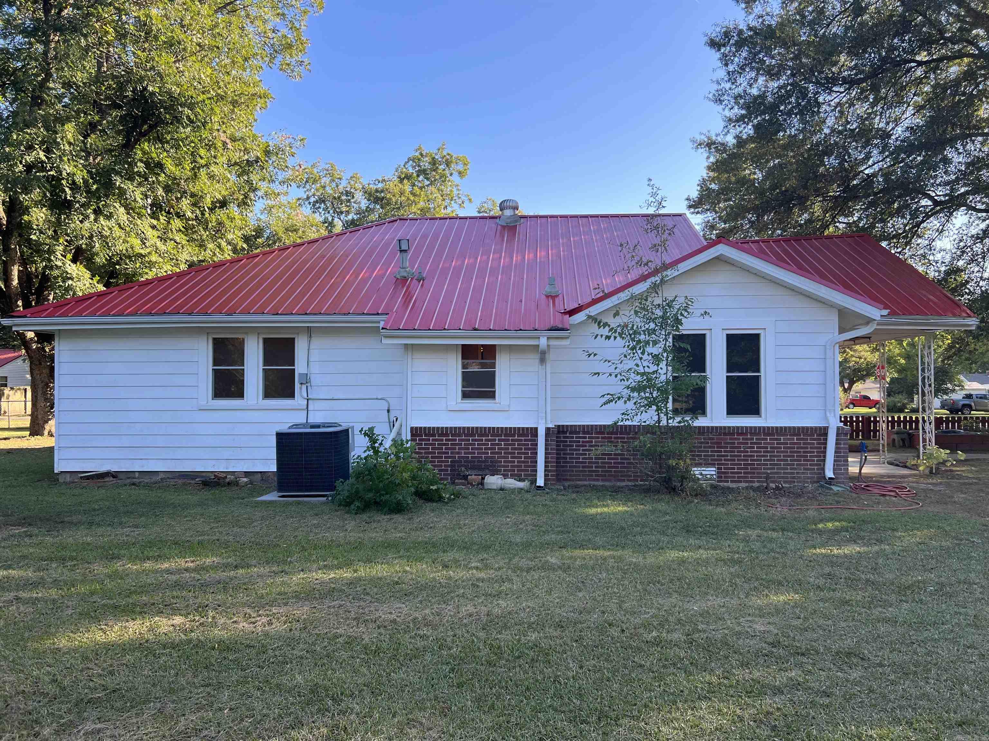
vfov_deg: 53.1
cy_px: 370
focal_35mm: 26
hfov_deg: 67.3
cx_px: 494
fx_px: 743
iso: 50
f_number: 1.5
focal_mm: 5.7
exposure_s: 1/646
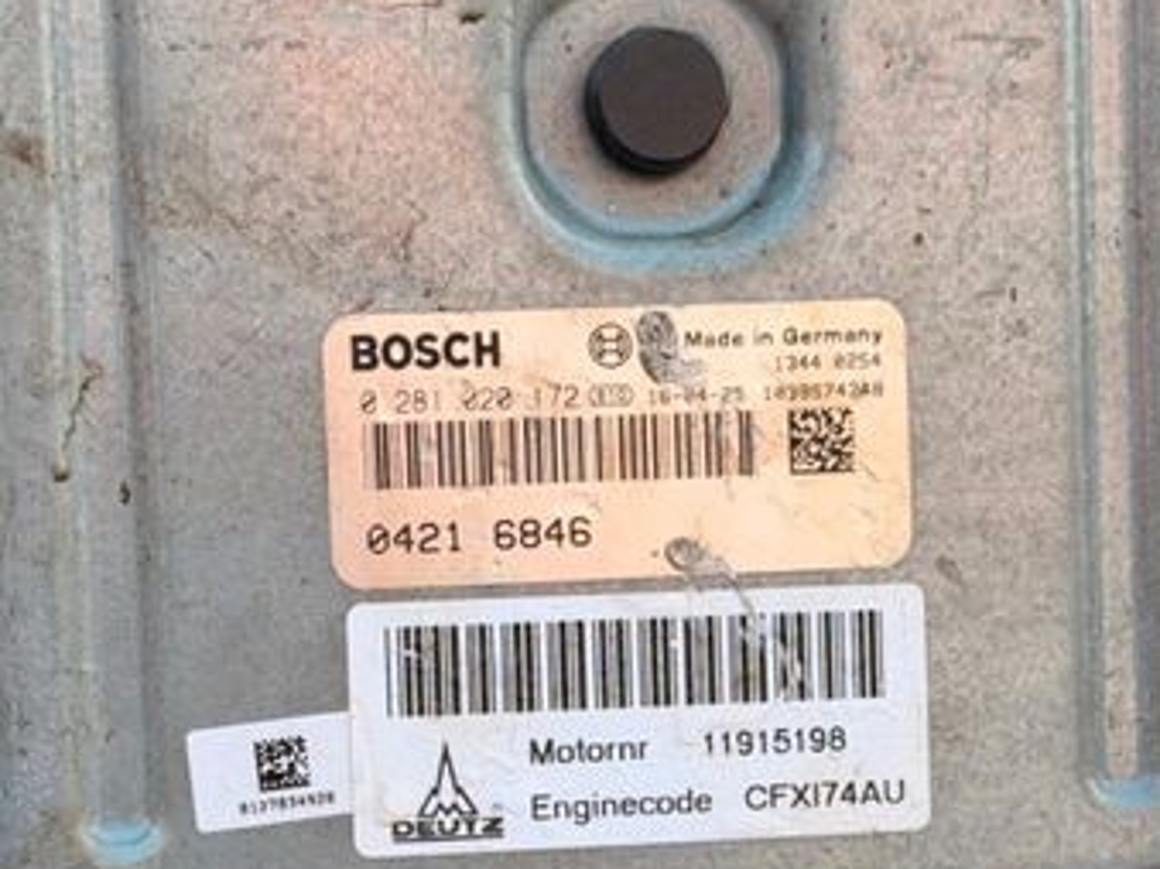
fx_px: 2847
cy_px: 647
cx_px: 534
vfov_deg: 17.3
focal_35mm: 85
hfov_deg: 23.0
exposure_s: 1/225
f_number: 1.78
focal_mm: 6.76
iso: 64
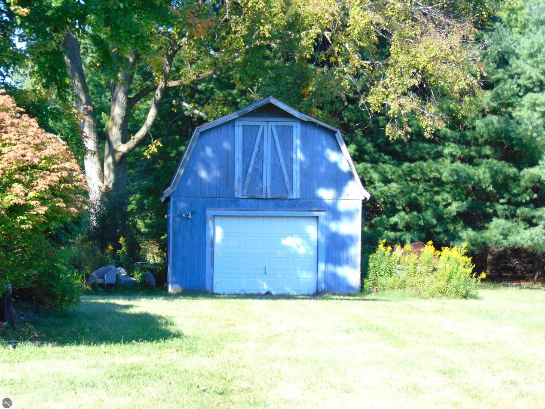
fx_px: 1716
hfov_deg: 18.0
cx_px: 275
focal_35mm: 109
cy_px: 203
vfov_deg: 13.6
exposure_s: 1/160
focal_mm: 19.4
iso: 80
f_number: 3.9
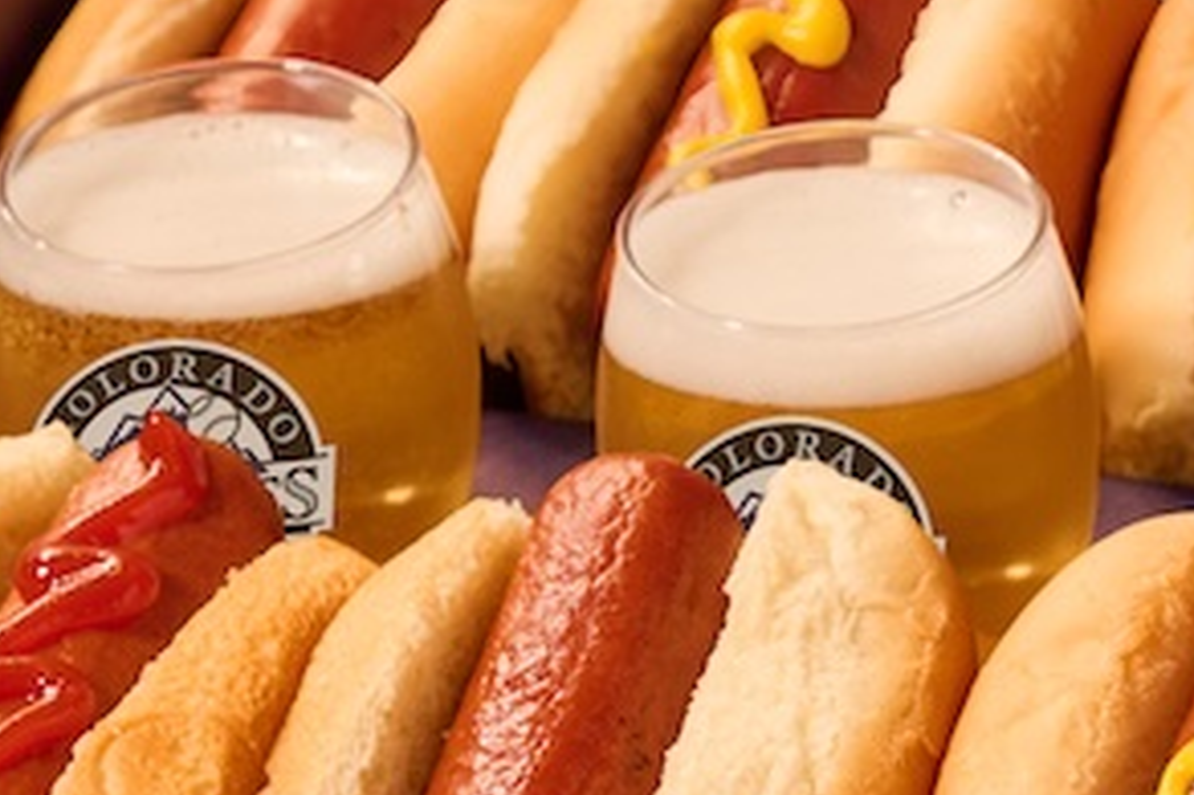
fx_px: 10872
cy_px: -55
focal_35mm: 328
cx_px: 1426
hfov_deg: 6.2
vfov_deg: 4.2
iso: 125
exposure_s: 1/125
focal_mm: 60
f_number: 6.3
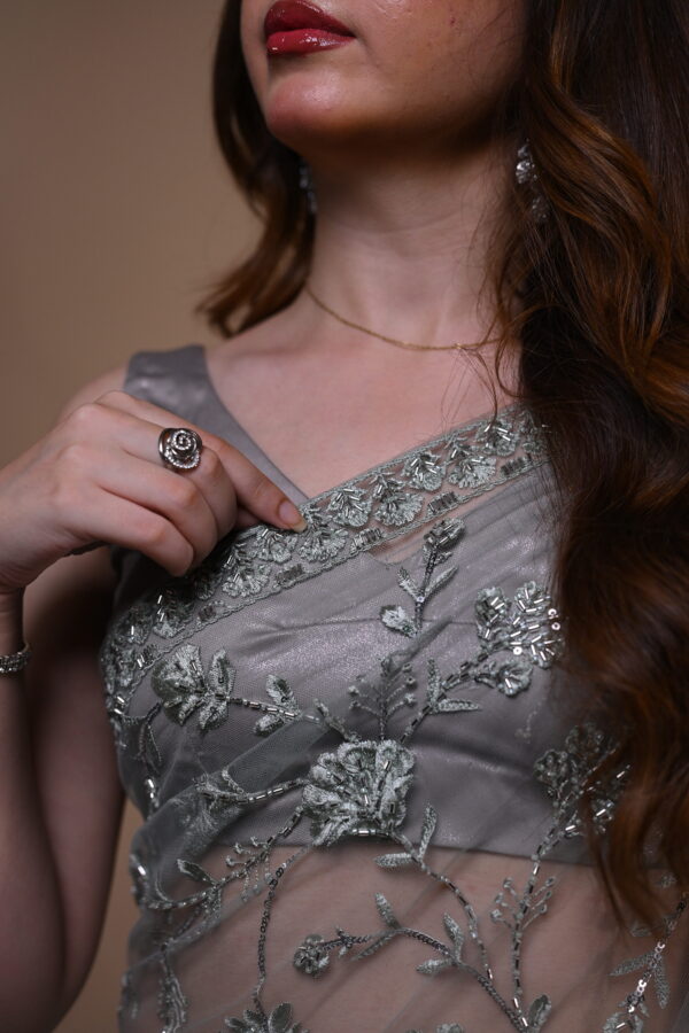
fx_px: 1435
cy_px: 516
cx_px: 344
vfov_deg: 39.6
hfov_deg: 27.0
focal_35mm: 50
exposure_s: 1/200
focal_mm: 50
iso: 640
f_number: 2.8
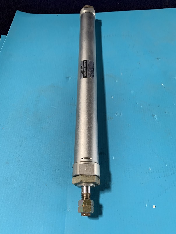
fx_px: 176
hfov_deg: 53.1
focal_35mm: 26
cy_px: 117
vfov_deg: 67.3
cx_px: 88
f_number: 1.8
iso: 160
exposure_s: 1/60
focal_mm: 4.25
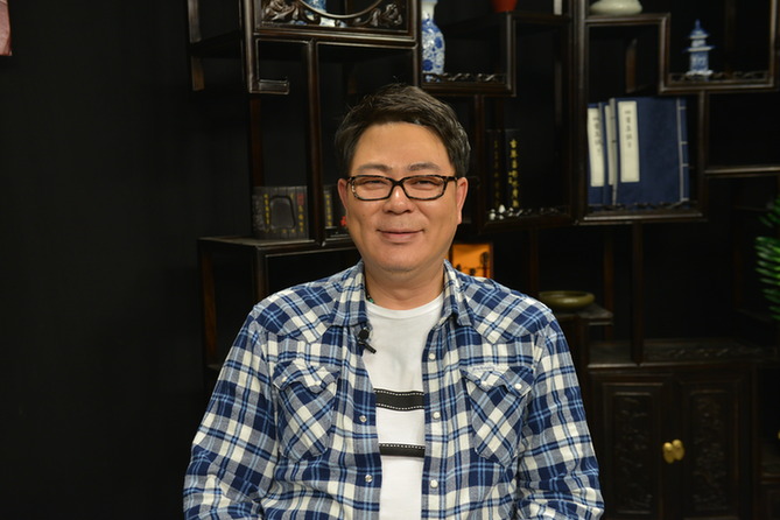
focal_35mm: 45
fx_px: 975
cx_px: 390
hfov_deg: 43.6
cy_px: 260
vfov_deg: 29.9
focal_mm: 45
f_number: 4.5
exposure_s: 1/100
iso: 800
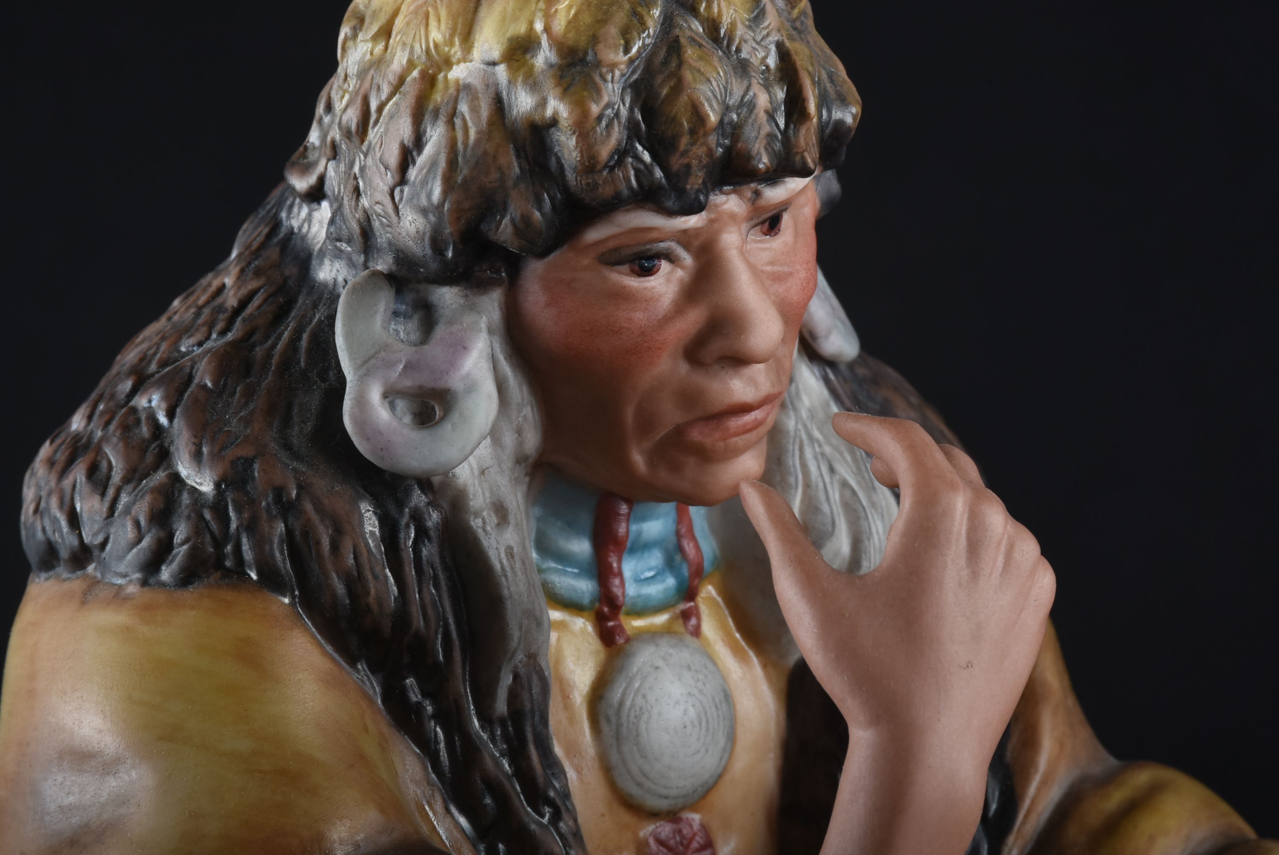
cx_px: 640
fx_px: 7466
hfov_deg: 9.8
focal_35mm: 210
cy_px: 428
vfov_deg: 6.6
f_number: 22
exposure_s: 1/250
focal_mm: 140
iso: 320
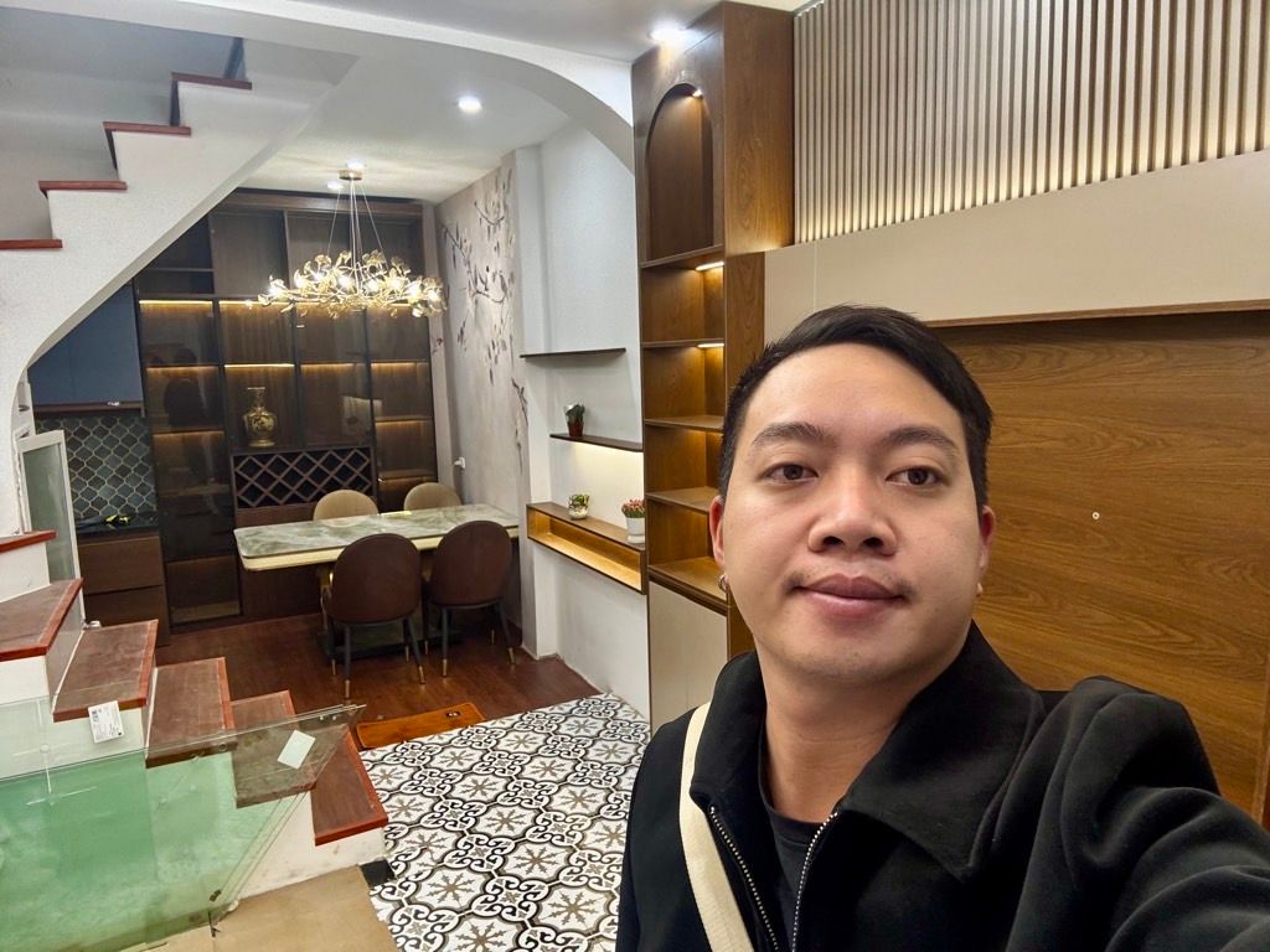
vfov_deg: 58.9
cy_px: 476
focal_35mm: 23
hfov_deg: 73.9
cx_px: 635
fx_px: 844
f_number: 1.9
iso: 125
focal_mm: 2.69
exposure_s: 1/50
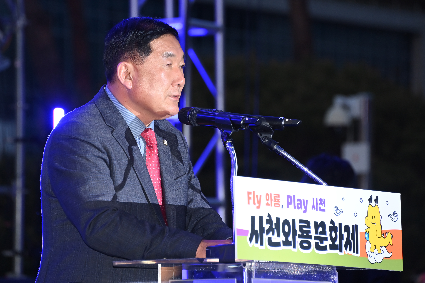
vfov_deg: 5.5
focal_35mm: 250
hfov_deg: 8.2
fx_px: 2951
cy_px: 142
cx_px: 212
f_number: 6.3
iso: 2500
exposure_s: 1/250
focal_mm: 250
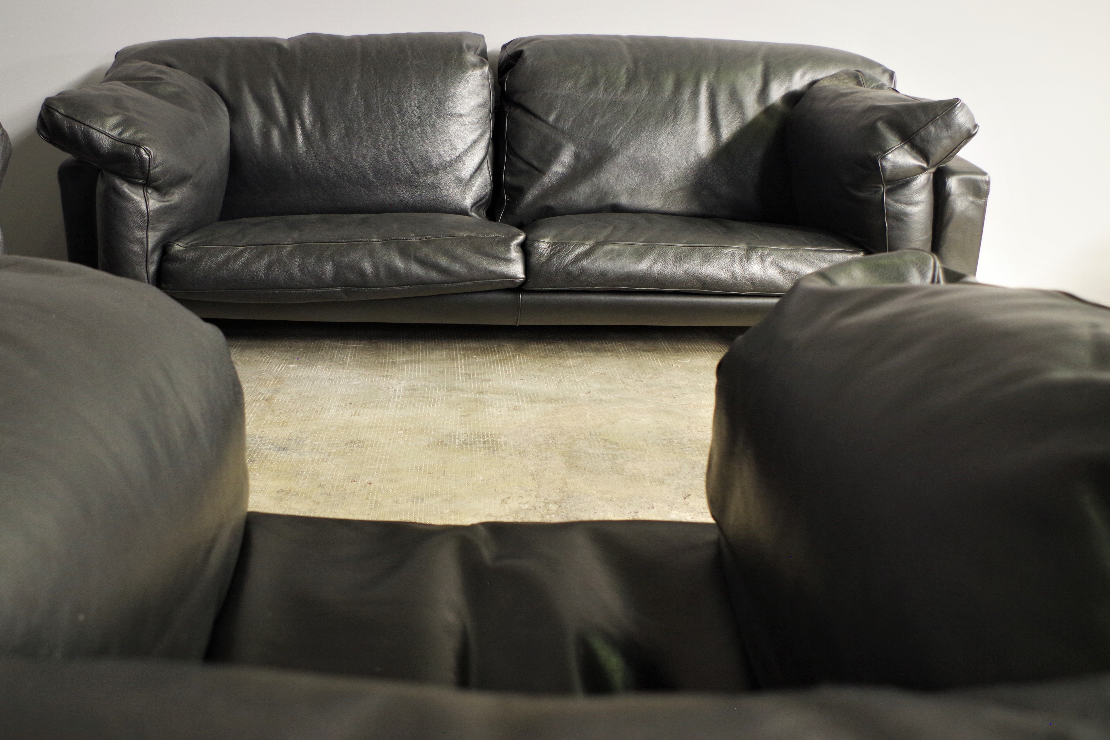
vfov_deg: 41.1
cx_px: 460
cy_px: 333
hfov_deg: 58.4
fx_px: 987
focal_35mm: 32
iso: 800
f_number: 3.5
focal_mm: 18
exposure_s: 1/40
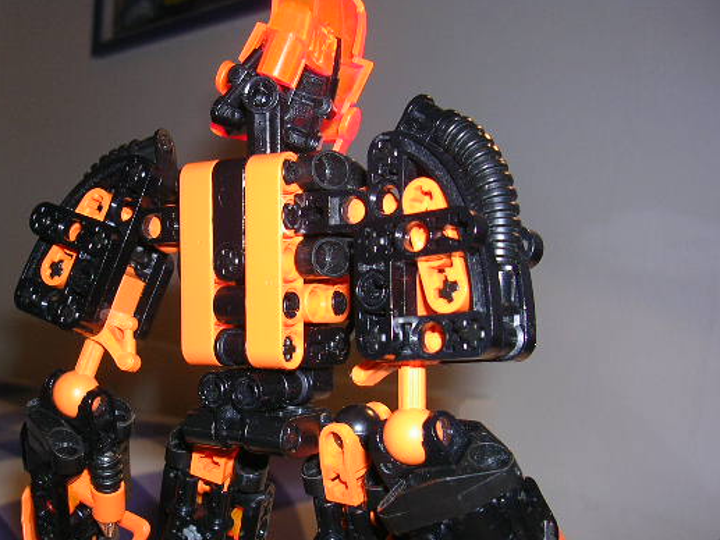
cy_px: 330
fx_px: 978
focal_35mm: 47
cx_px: 276
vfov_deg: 30.8
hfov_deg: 40.2
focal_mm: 5.8
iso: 50
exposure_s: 1/60.1
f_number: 2.8
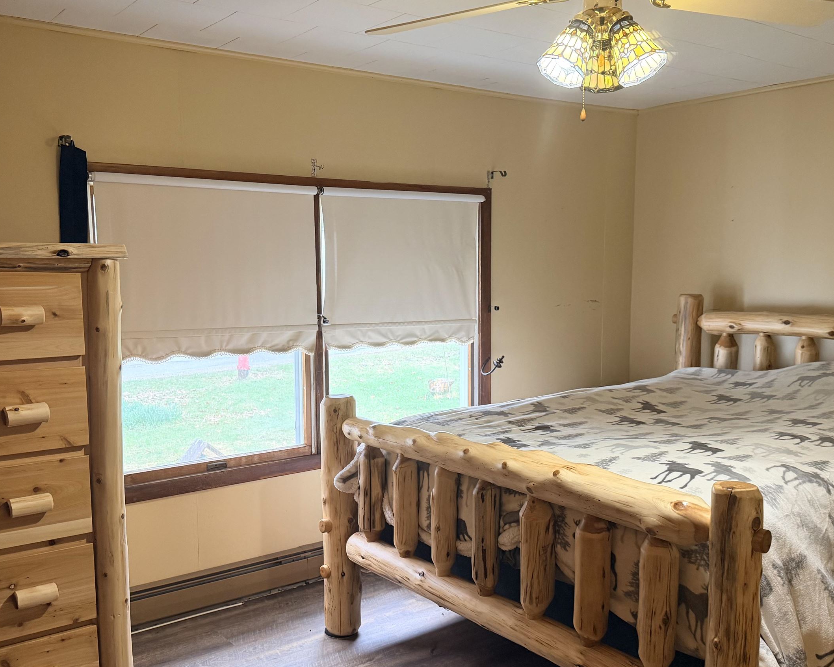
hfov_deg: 52.8
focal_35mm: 34
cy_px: 365
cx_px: 424
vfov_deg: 43.3
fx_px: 839
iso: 250
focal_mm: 6.76
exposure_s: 1/60
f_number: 1.78
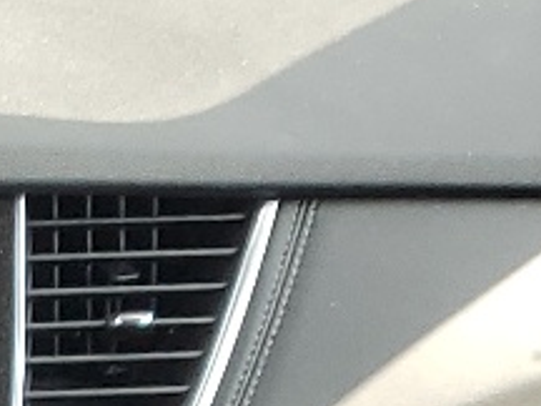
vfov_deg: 6.8
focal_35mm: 193
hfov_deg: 9.9
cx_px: -273
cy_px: 1303
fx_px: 3016
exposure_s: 1/222
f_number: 1.5
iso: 50
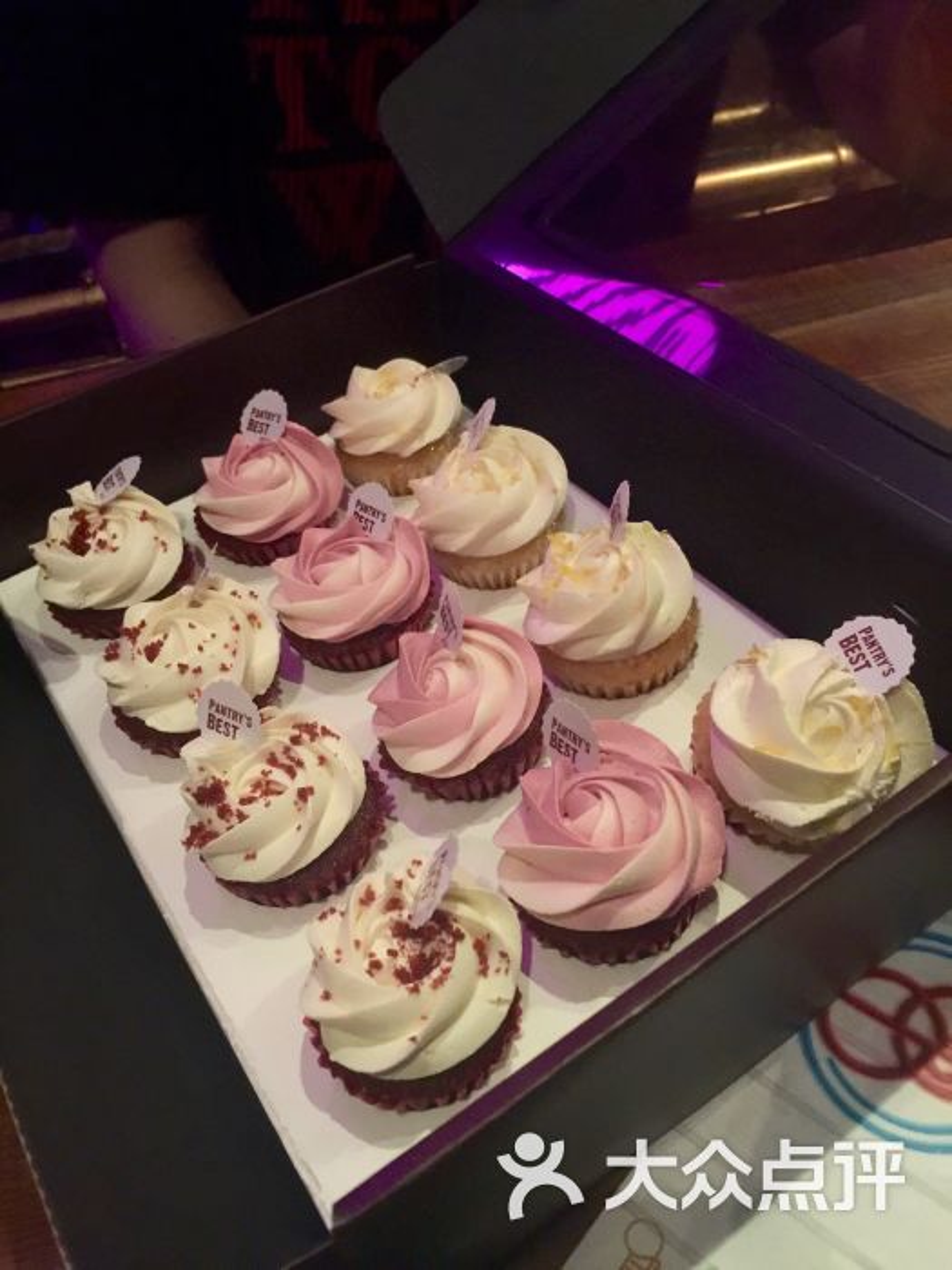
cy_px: 635
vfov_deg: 61.7
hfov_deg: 48.2
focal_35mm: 29
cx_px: 476
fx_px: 1063
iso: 160
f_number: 2.2
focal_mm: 4.15
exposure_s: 1/4
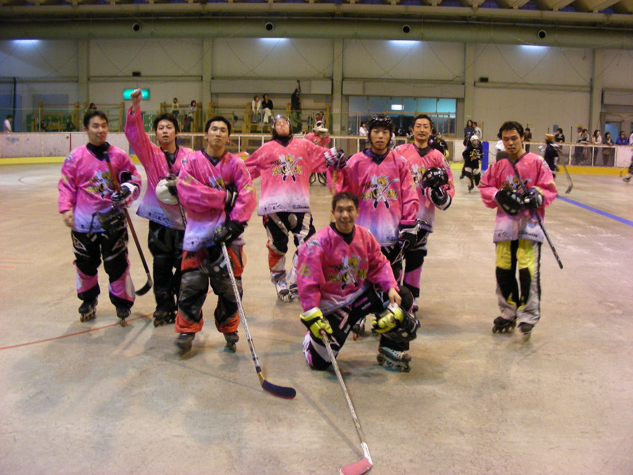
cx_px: 316
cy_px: 238
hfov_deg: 49.0
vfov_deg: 37.7
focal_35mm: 38
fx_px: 695
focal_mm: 6.3
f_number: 3.5
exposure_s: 1/20
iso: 200
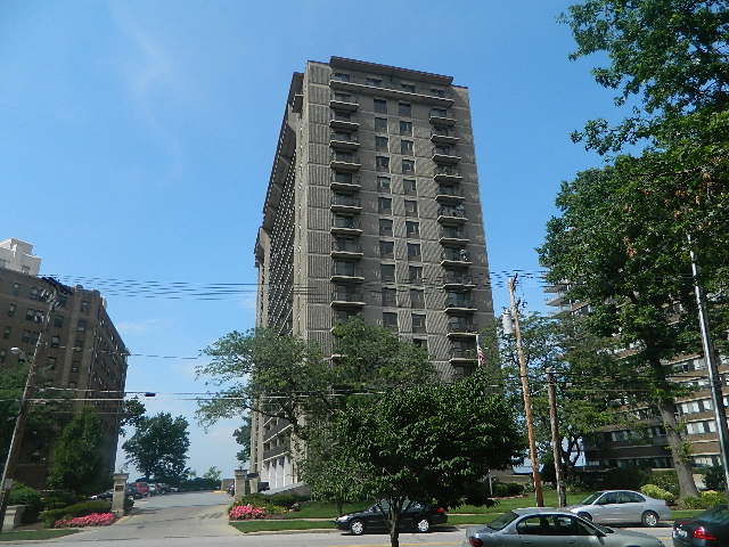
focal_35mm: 25
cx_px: 364
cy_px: 274
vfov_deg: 54.9
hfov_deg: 69.4
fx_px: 526
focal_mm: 4.5
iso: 80
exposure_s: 1/160
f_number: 8.7
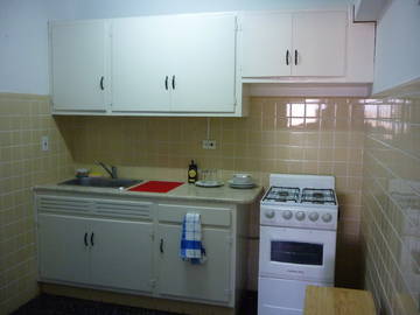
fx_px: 400
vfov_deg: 42.9
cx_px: 210
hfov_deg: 55.4
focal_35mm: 33
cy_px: 158
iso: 400
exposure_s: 1/25
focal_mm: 5.5
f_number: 2.8
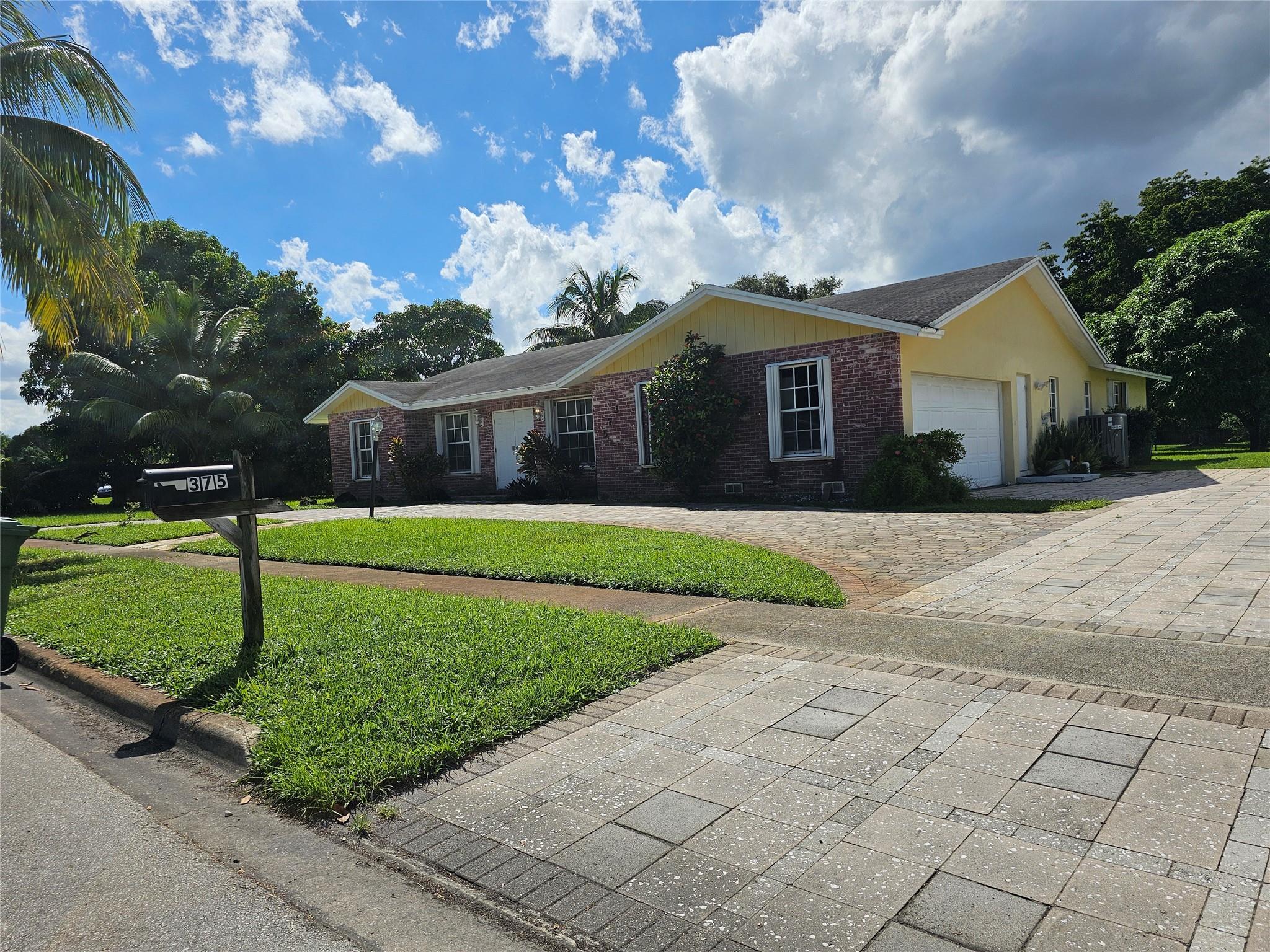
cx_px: 635
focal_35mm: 23
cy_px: 476
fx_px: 844
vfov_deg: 58.9
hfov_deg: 73.9
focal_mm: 6.3
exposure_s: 1/1677
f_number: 1.7
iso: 10
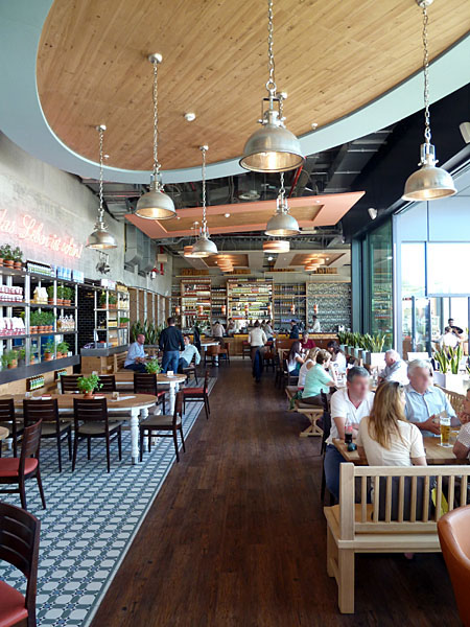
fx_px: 453
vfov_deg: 69.4
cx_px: 235
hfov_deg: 54.9
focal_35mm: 25
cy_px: 314
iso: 125
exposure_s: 1/30
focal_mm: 4.1
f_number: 3.3
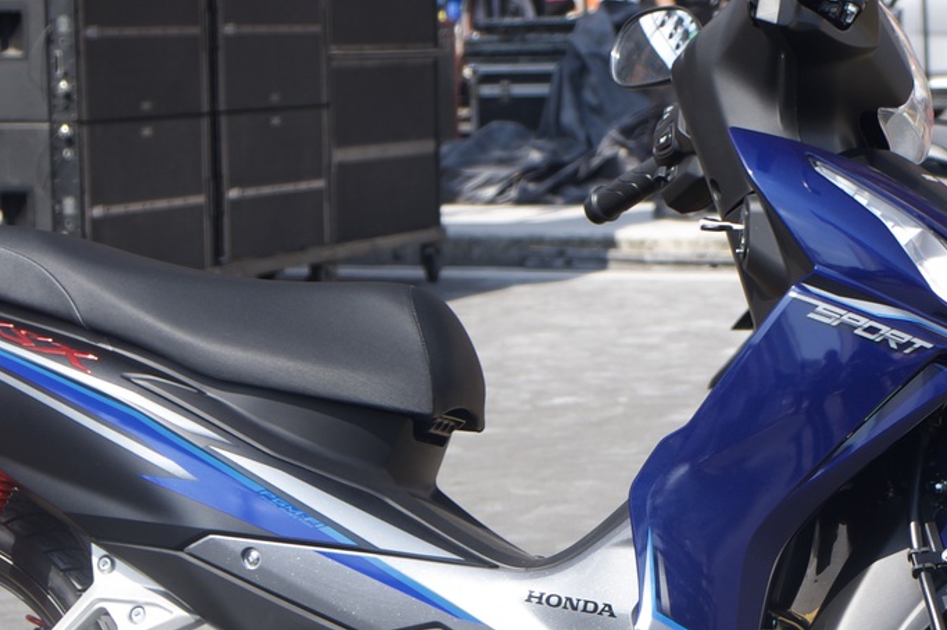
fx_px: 3470
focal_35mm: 132
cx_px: 761
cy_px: 464
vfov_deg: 10.4
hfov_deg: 15.4
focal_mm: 30.2
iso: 100
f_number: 4
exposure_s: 1/125
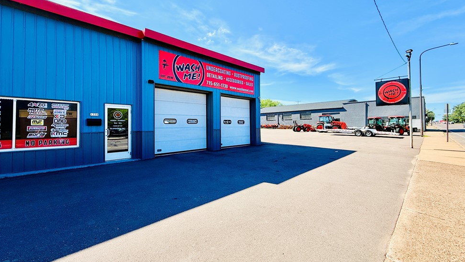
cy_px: 122
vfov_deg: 67.0
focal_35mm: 16
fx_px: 197
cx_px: 230
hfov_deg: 99.4
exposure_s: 1/1235
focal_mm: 2.22
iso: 50
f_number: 2.2
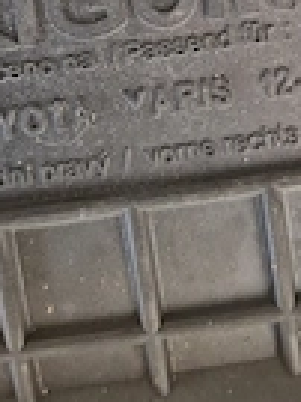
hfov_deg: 21.5
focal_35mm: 68
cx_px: 209
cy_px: -6
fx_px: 790
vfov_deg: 26.9
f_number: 1.8
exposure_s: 1/100
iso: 400
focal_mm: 5.4
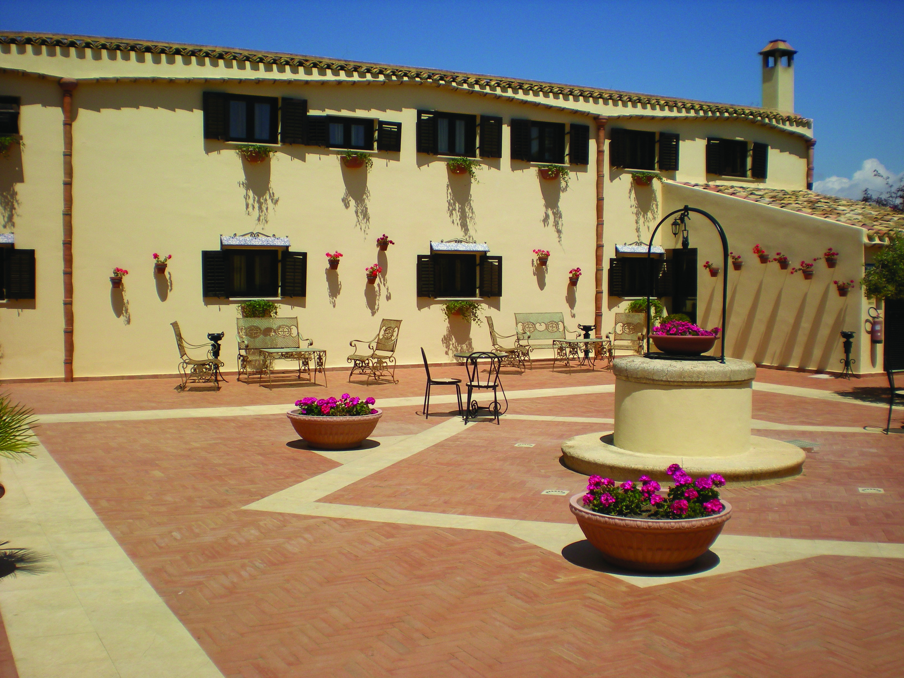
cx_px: 452
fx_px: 992
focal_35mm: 38
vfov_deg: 37.7
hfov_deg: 49.0
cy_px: 339
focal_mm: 6.3
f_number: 4.6
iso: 64
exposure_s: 1/975
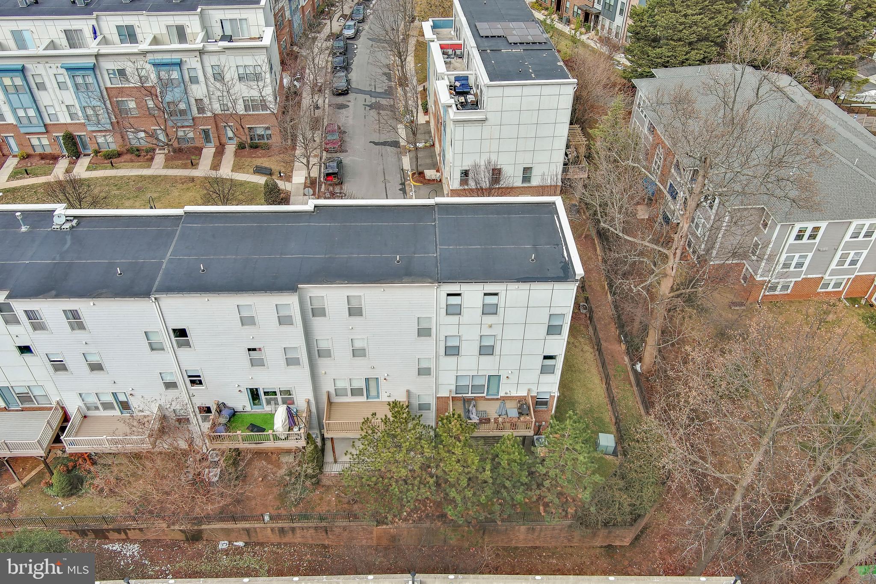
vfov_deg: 45.0
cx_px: 438
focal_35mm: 29
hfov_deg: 63.7
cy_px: 292
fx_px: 706
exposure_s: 1/640
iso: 100
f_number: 2.8
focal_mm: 10.57
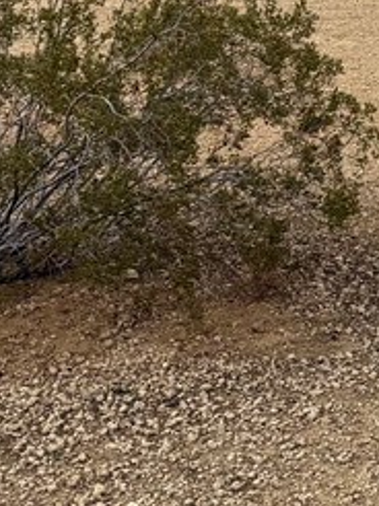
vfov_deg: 17.9
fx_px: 1462
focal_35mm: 100
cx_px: 591
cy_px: -218
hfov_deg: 13.8
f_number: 1.78
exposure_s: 1/5714
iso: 80
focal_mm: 6.76
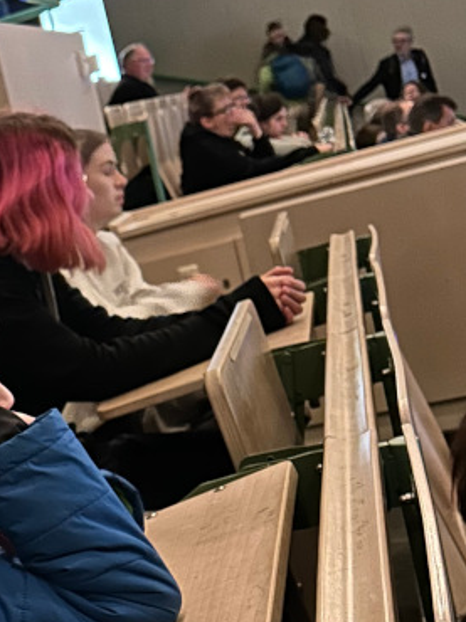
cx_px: -72
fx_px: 1294
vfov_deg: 26.9
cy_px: 425
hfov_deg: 19.4
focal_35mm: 72
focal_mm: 5.7
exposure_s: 1/20
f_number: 1.5
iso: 1000
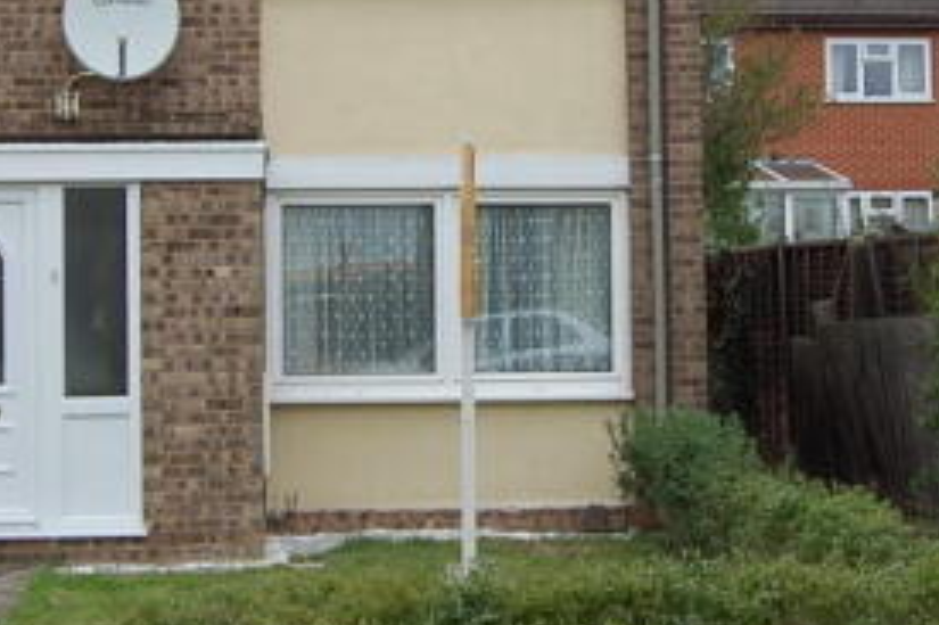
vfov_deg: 16.5
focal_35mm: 82
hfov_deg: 24.7
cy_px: 188
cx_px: 444
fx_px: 2142
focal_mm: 23
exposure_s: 1/125
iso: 200
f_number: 5.6
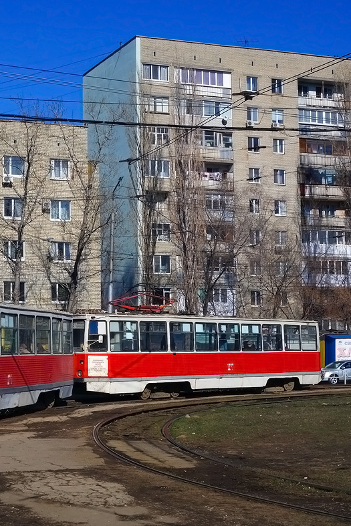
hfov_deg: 21.8
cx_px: 35
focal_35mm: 61
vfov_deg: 32.9
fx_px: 892
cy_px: 263
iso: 125
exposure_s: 1/500
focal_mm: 14.75
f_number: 9
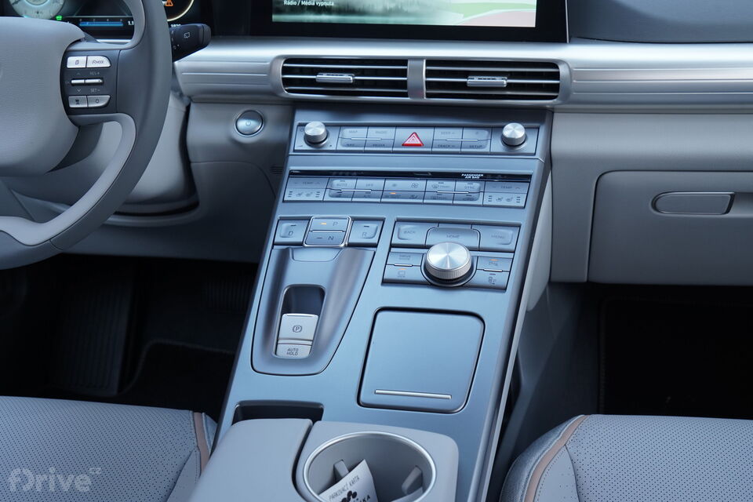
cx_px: 376
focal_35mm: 45
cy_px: 251
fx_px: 941
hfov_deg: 43.6
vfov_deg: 29.9
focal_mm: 45
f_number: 7.1
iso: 1250
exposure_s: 1/125
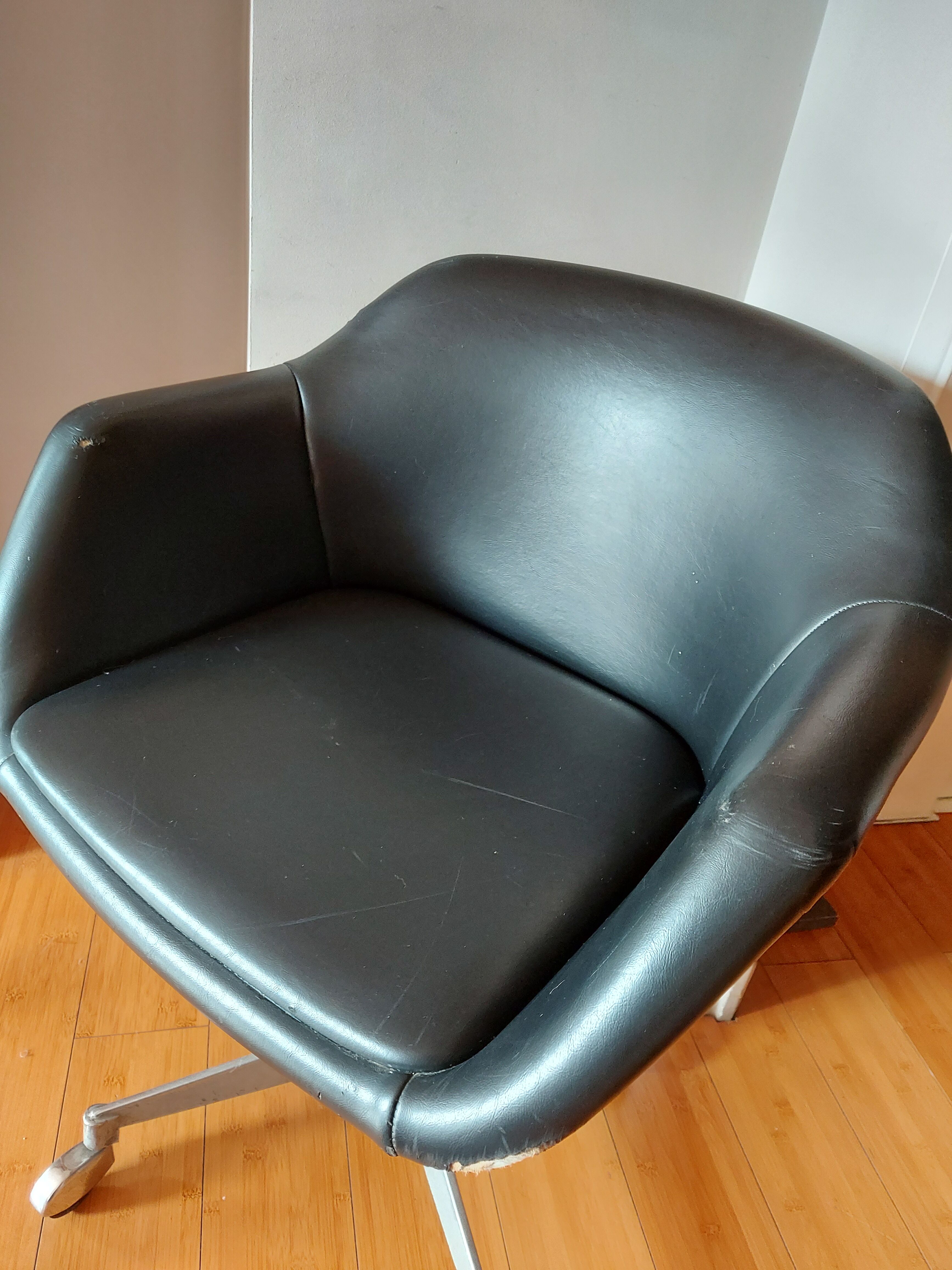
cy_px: 635
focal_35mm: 24
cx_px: 476
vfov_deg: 71.6
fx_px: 880
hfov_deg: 56.8
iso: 400
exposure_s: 1/33
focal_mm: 5.23
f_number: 1.8
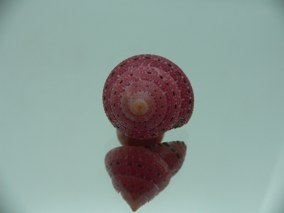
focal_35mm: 35
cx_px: 142
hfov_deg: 52.6
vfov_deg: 40.7
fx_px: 287
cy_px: 106
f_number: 2.8
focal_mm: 4.6
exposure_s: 1/60
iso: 80
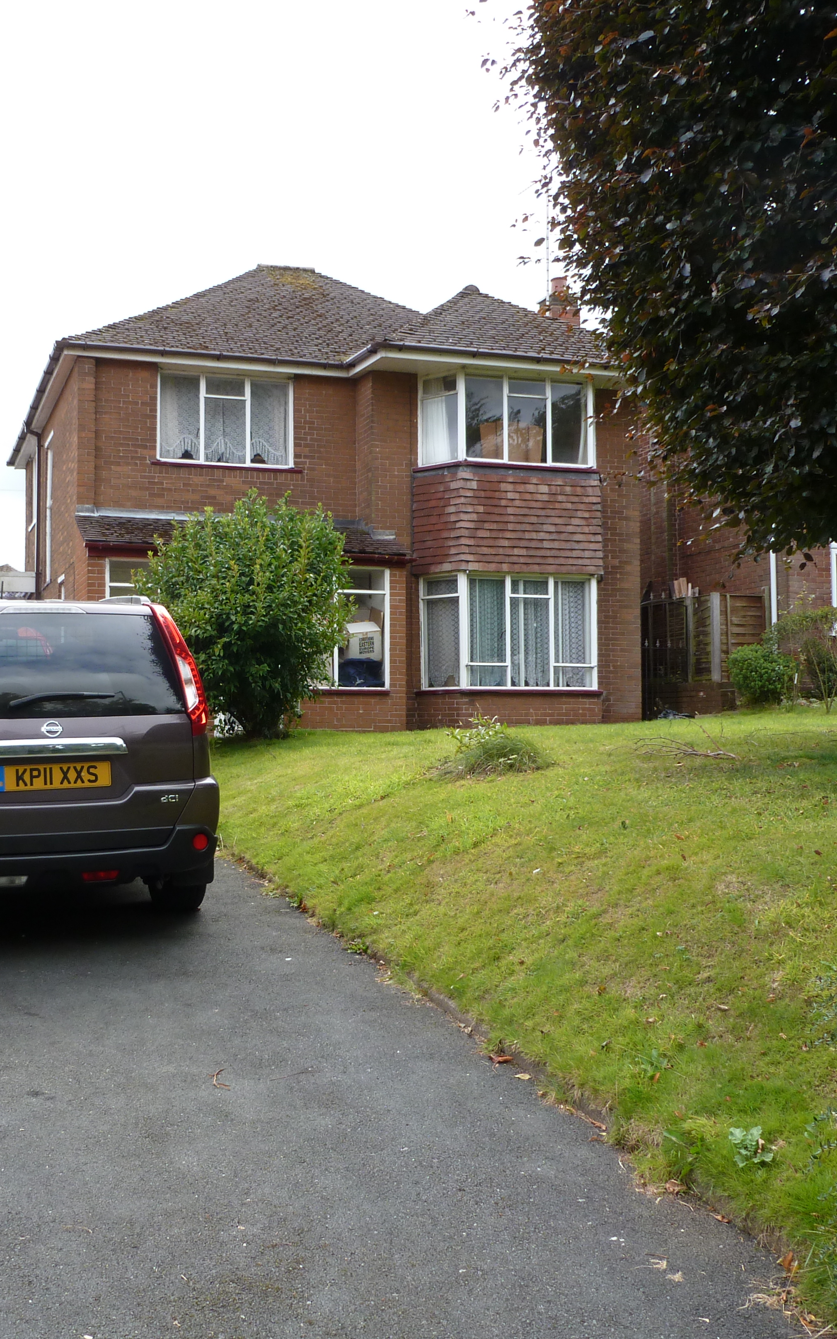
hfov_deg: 36.8
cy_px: 670
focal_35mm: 34
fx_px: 1241
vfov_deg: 56.7
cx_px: 258
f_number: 3.3
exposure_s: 1/200
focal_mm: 4.3
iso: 100
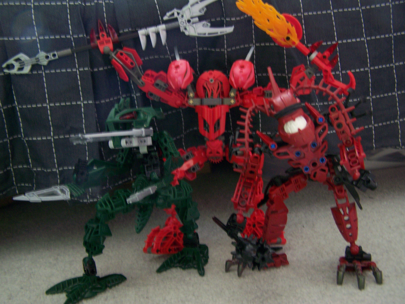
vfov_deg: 37.8
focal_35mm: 38
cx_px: 202
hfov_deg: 48.9
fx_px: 445
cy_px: 152
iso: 160
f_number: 2.8
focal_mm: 6.3
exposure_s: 1/8
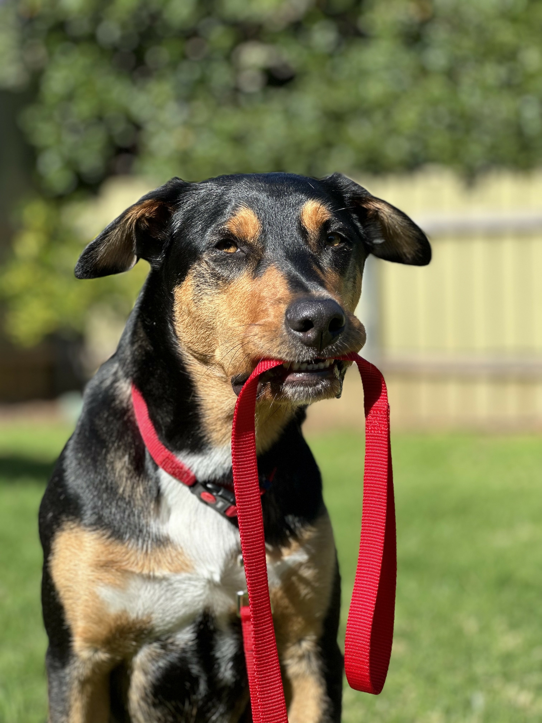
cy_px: 362
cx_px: 271
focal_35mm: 77
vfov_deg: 25.3
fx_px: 1608
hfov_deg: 19.1
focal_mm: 9
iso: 32
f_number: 2.8
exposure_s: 1/359
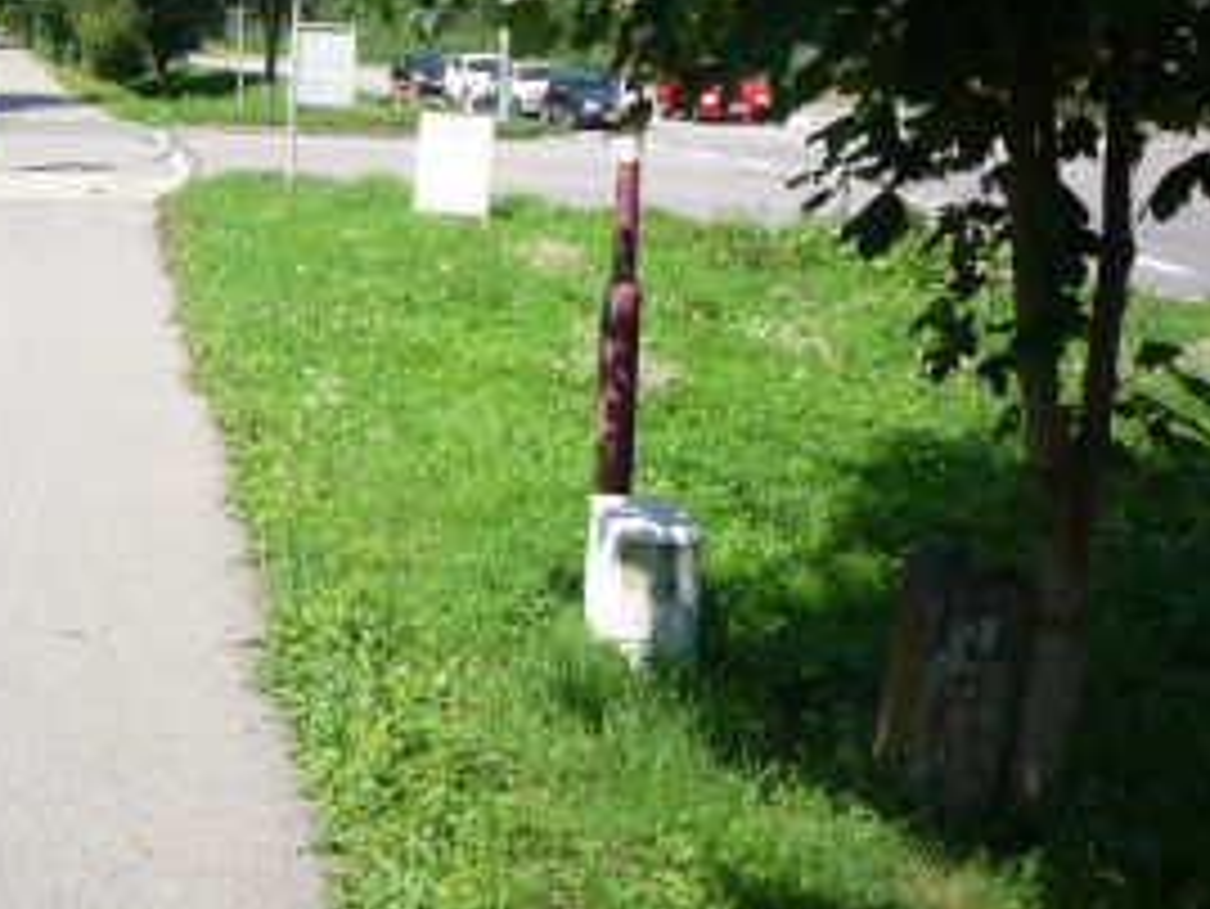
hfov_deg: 32.7
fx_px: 1993
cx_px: 225
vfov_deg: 25.2
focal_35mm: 57
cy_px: 176
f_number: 4
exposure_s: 1/400
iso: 100
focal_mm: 5.2
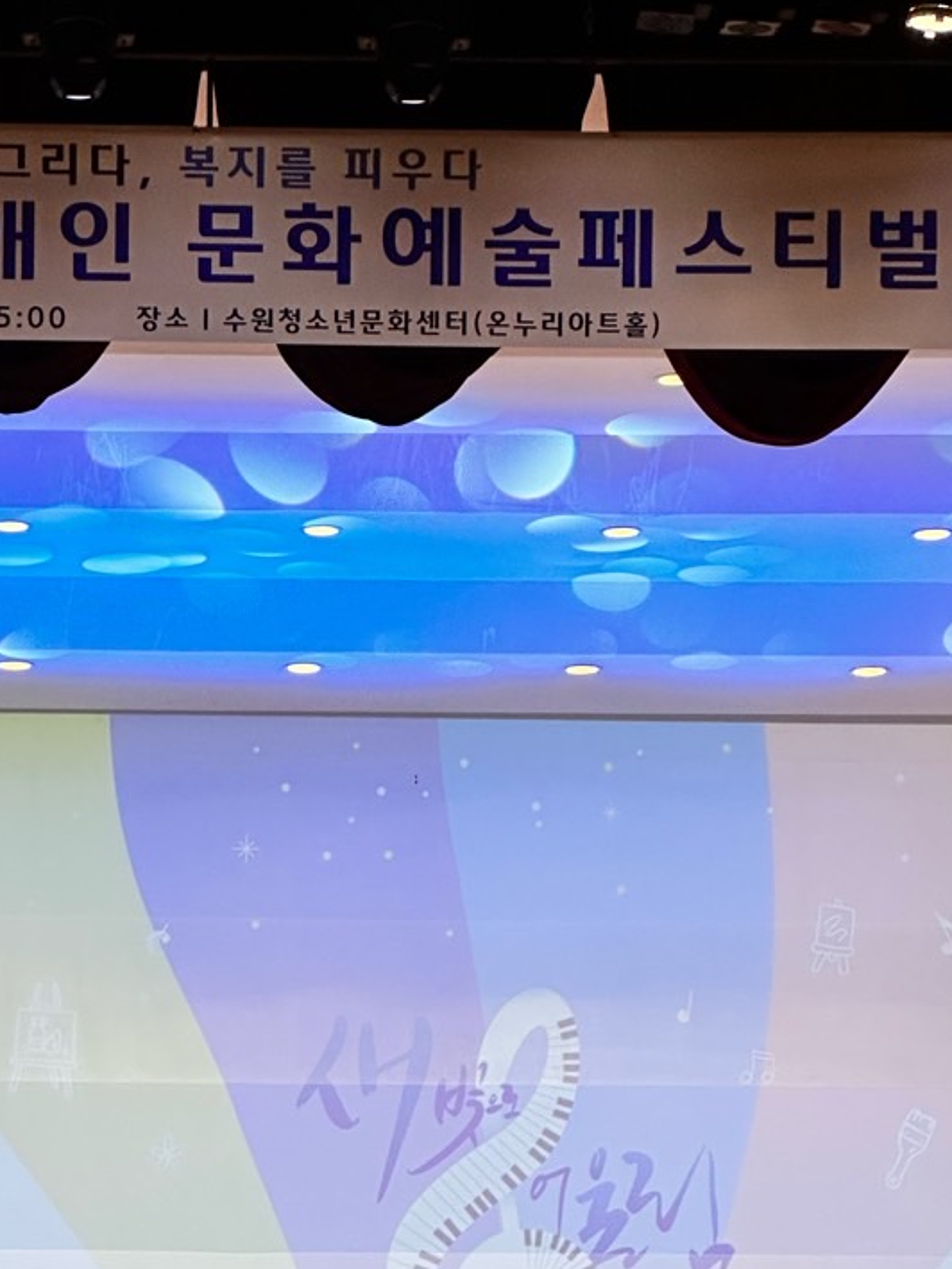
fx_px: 5095
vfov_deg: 14.1
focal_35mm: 139
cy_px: 963
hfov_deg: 10.6
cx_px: 159
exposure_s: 1/120
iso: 160
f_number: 2.8
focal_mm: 9
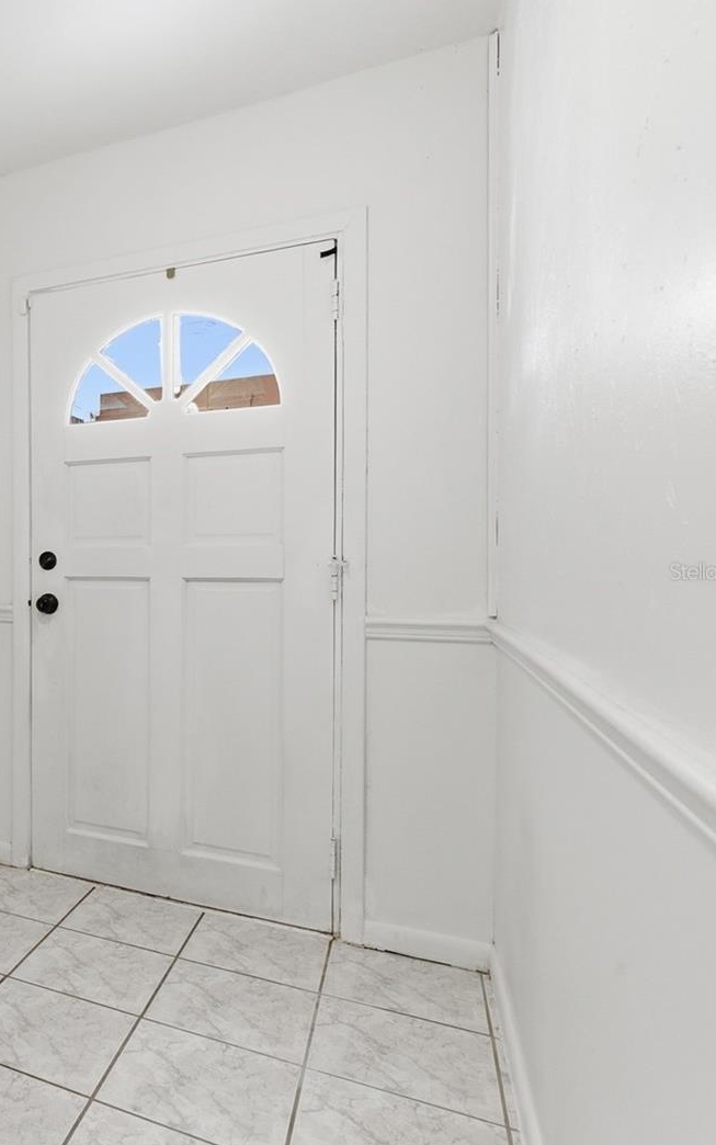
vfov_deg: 72.5
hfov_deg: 38.6
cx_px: -110
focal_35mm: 25
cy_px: 571
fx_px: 780
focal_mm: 16
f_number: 9
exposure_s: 1/15
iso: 400
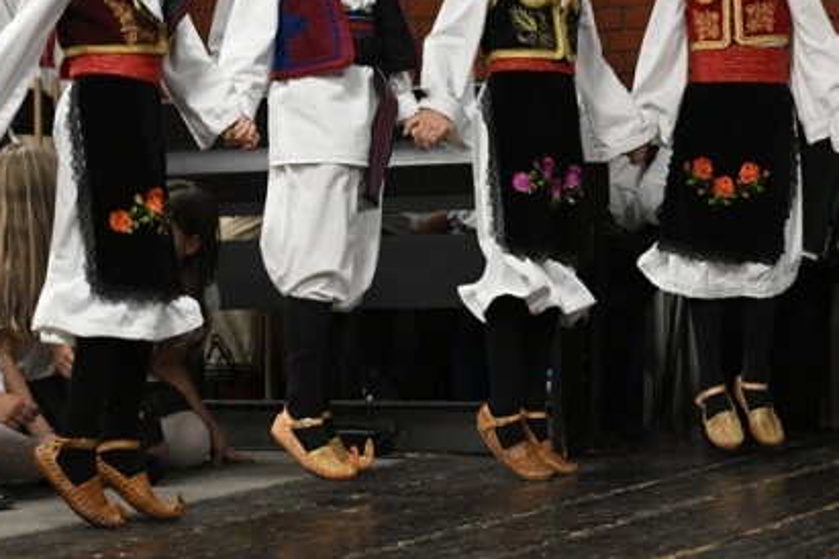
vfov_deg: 12.1
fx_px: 2633
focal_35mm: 113
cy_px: 94
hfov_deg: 18.0
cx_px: 659
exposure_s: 1/400
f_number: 3.2
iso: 4000
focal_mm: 58
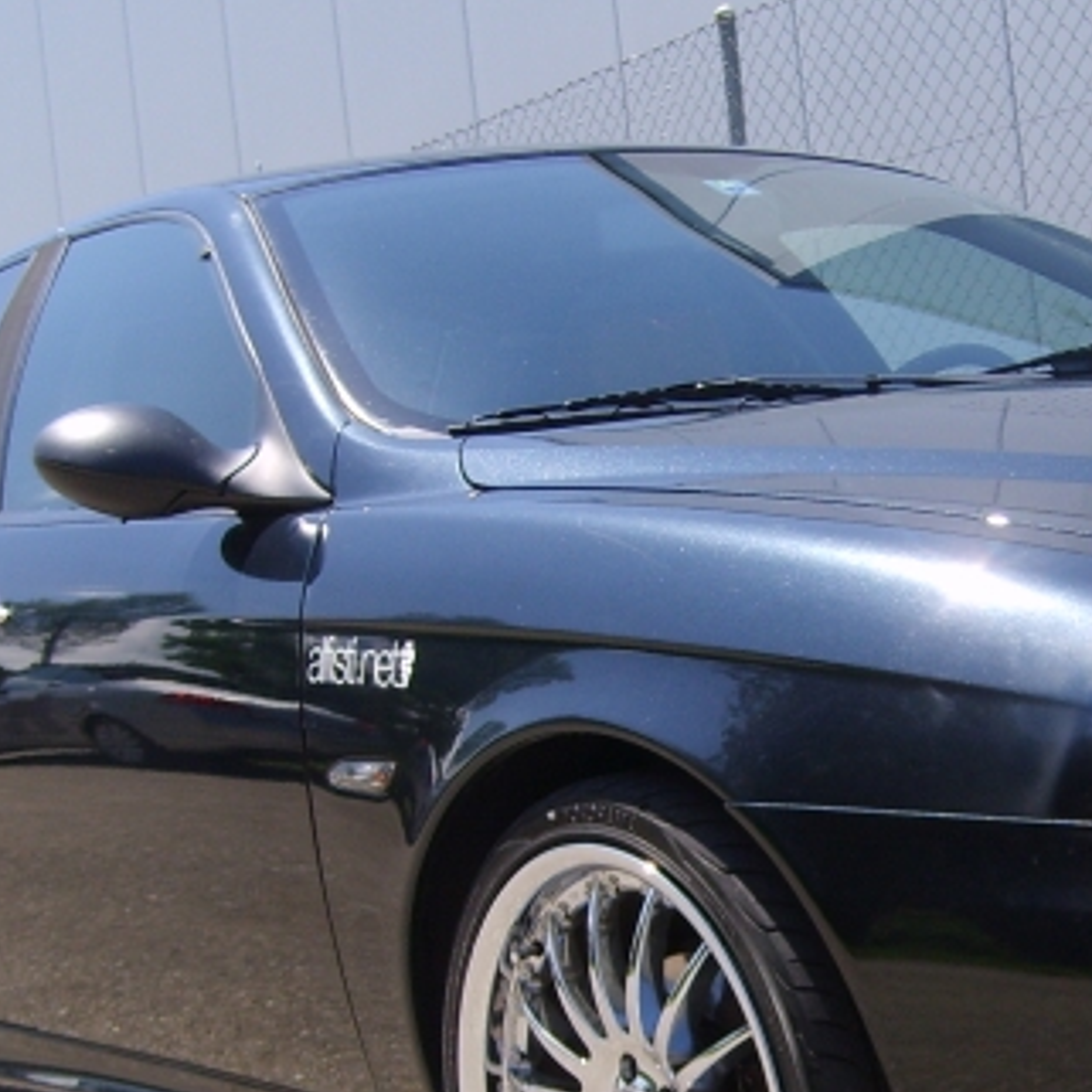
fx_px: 2748
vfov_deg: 22.3
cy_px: 820
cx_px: 1000
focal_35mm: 77
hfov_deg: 21.9
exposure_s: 1/750
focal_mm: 5.8
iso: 50
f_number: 2.8
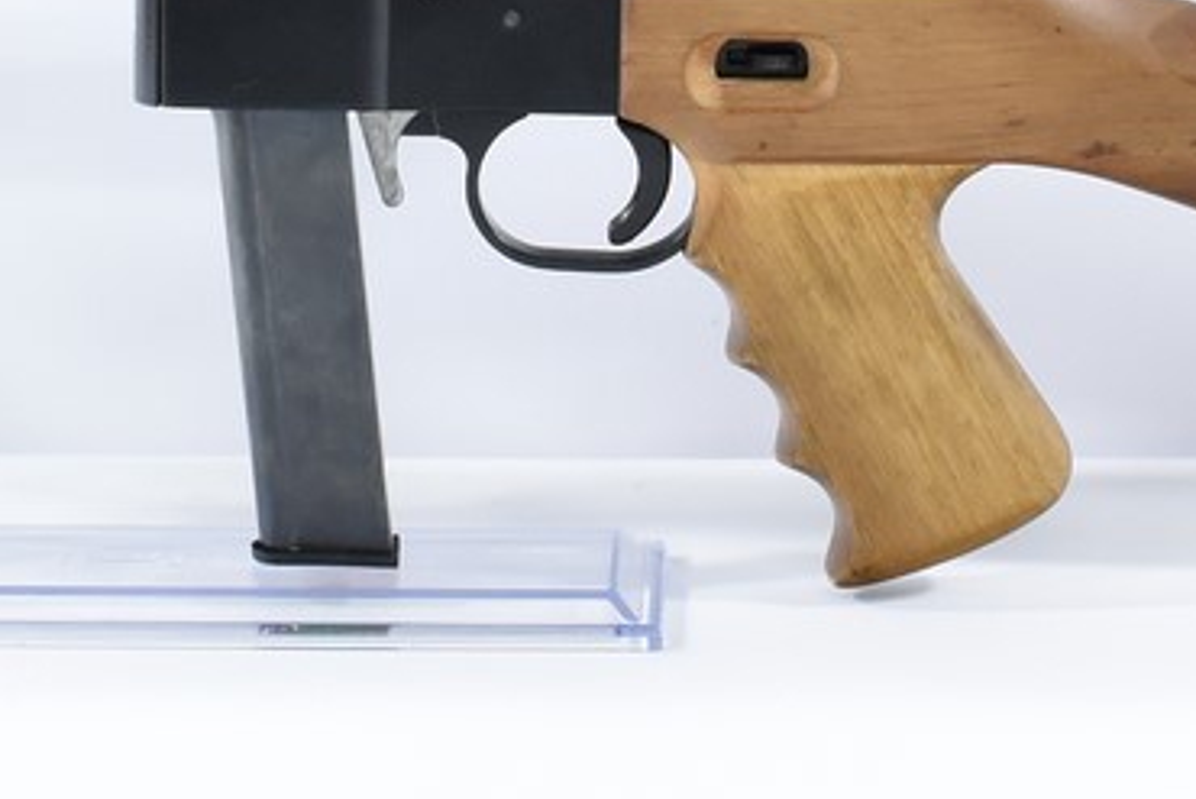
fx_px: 5384
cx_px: 724
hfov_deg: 12.7
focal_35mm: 162
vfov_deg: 8.4
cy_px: -8
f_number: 5
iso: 640
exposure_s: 1/15
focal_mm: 20
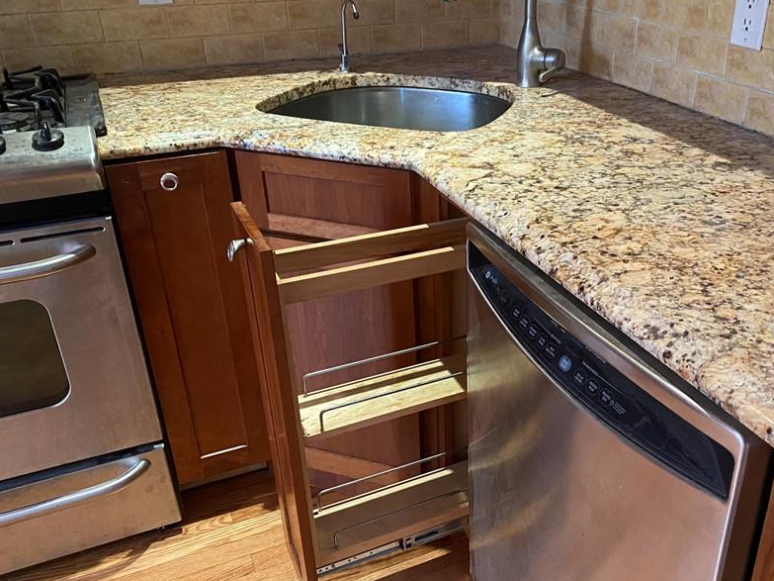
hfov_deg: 53.4
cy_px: 294
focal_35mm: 34
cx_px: 481
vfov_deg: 41.8
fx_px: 760
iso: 640
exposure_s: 1/30
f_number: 1.8
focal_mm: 4.25
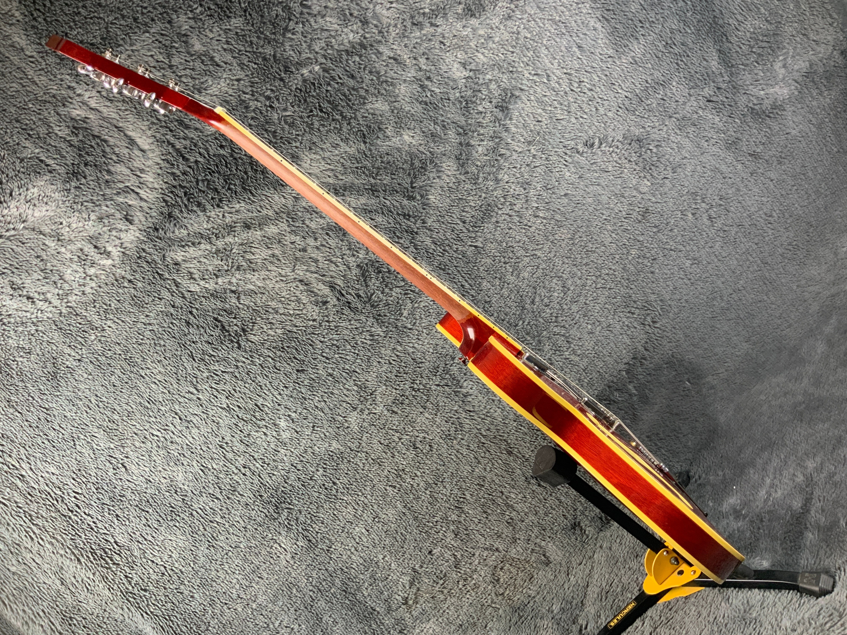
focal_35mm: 29
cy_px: 318
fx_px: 710
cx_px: 424
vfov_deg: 48.2
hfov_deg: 61.7
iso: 125
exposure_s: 1/50
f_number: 1.8
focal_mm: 3
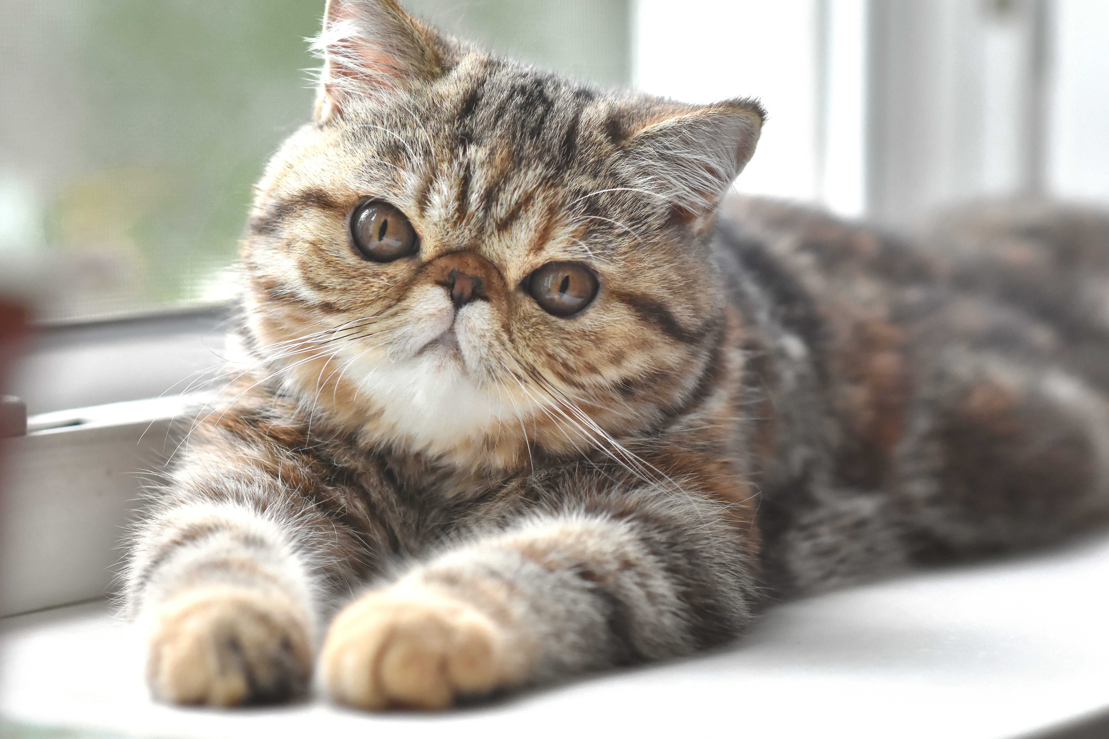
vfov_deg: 10.8
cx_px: 554
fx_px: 3927
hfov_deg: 16.1
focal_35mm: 128
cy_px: 370
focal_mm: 85
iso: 2000
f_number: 3.2
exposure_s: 1/1250
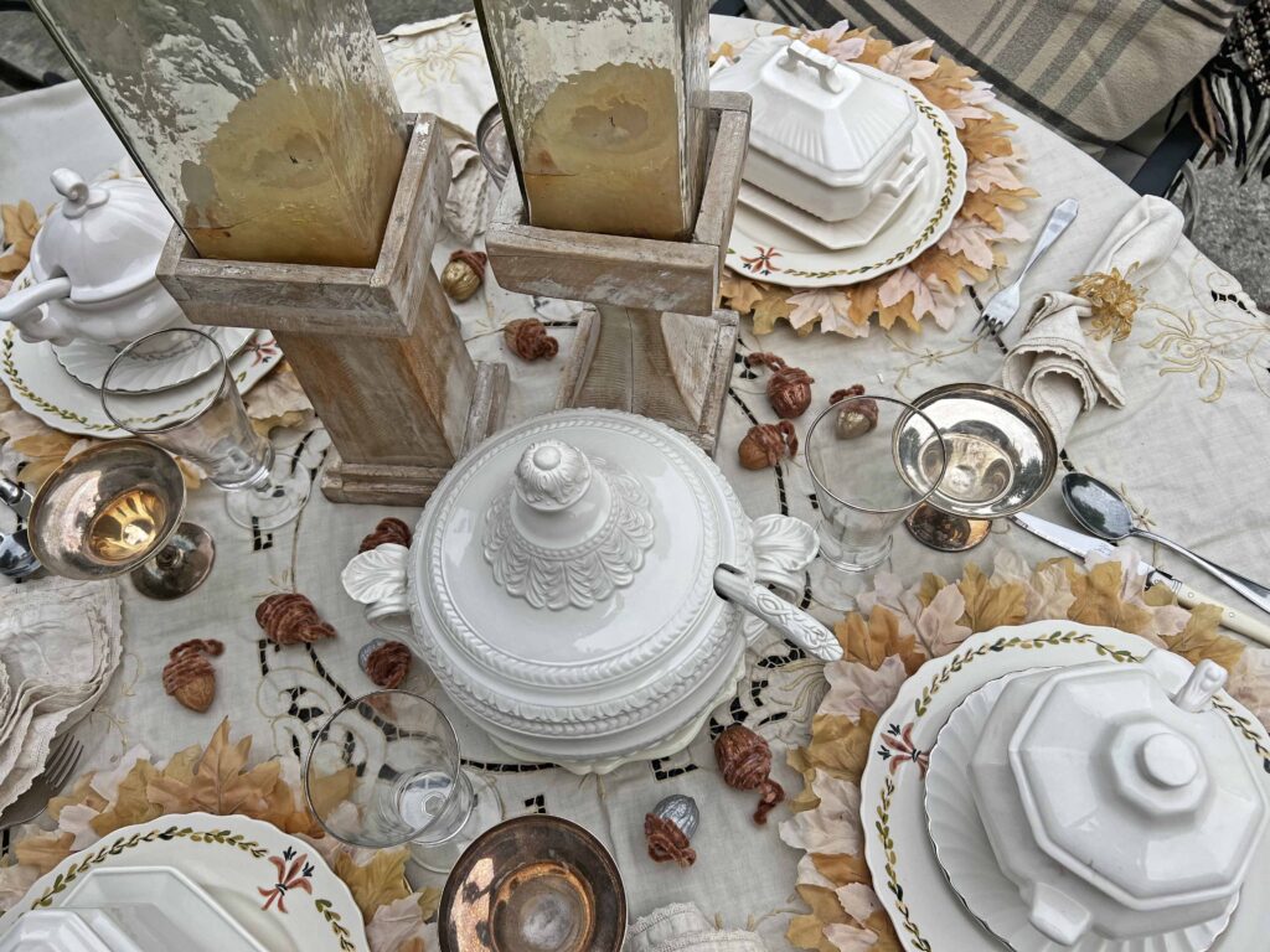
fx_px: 954
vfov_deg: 53.1
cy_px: 476
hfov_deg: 67.3
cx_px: 635
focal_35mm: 26
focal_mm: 5.7
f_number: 1.5
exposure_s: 1/1901
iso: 50
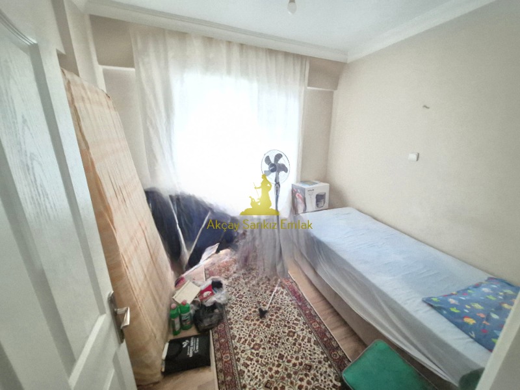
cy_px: 195
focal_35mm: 13
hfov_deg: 106.2
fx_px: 195
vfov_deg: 89.9
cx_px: 260
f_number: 2.2
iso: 3200
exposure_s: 1/25
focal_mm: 1.74
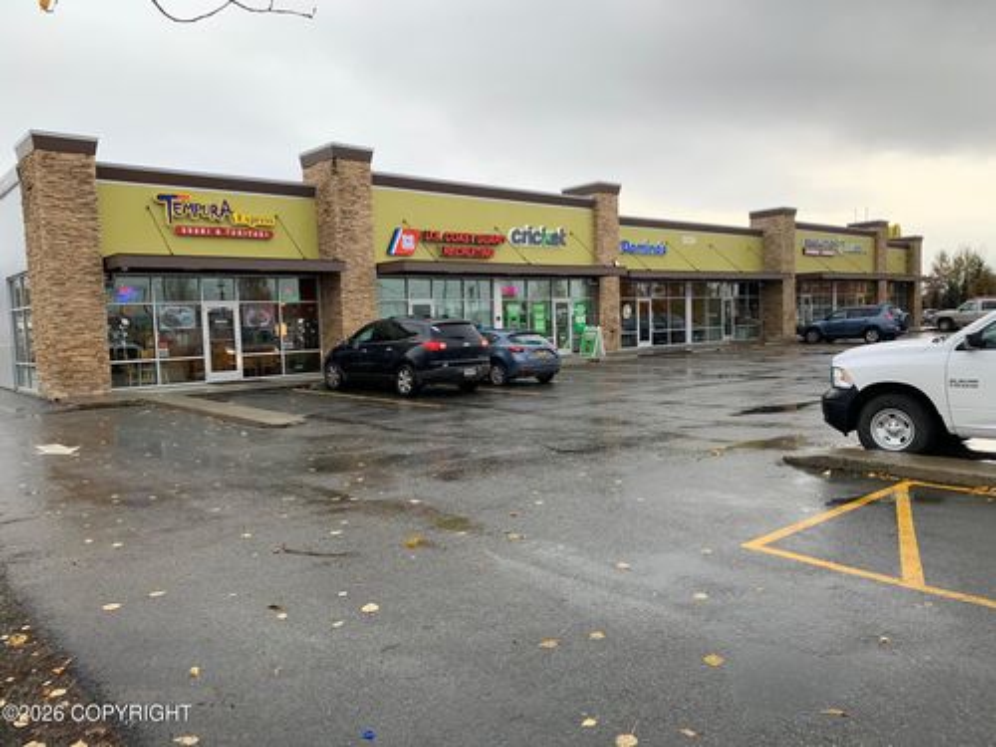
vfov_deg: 53.1
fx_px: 748
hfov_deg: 67.3
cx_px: 498
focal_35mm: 26
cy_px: 374
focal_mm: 4.25
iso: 25
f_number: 1.8
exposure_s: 1/260
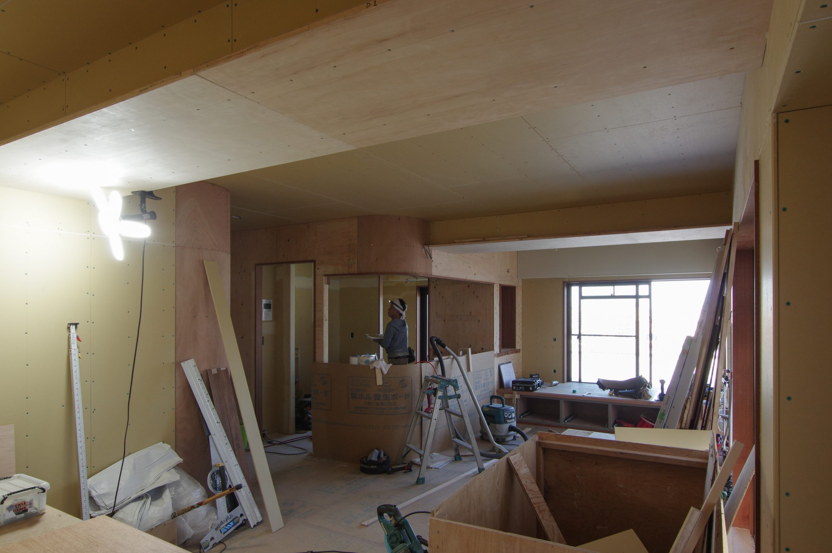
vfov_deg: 59.4
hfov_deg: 81.3
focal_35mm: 21
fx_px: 485
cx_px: 416
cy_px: 276
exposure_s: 1/15
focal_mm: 14
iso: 400
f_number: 10
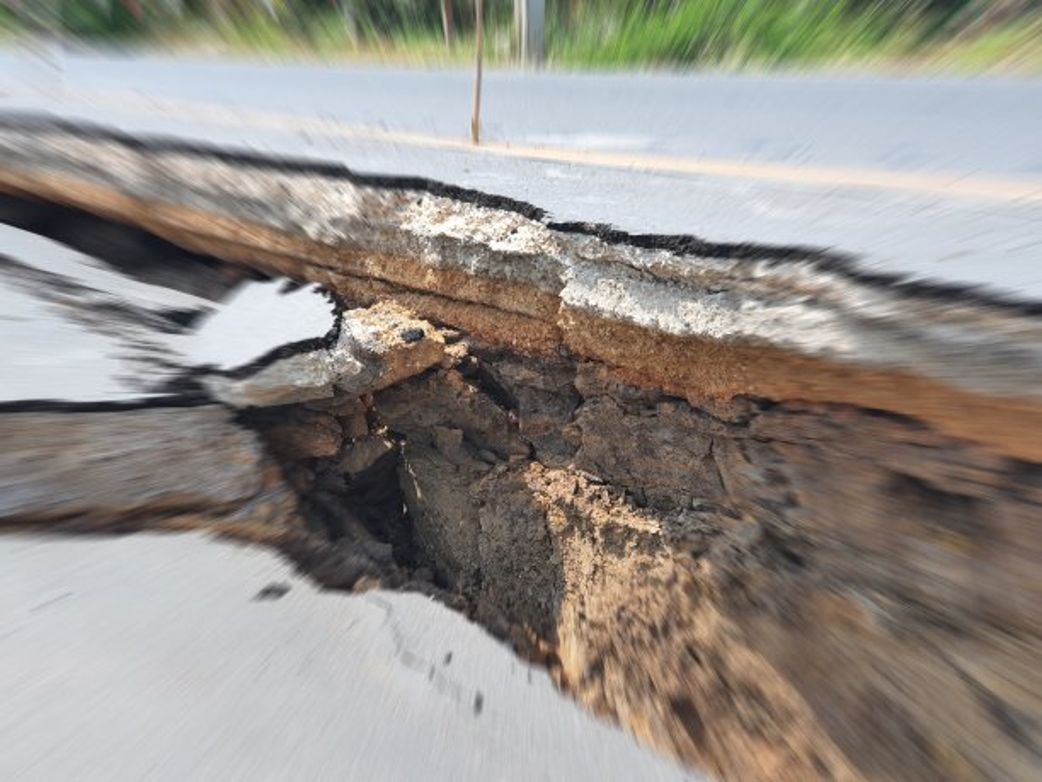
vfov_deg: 28.0
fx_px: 1565
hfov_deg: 36.8
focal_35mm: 52
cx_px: 521
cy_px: 391
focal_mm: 6
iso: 40
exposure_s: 1/438
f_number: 2.1
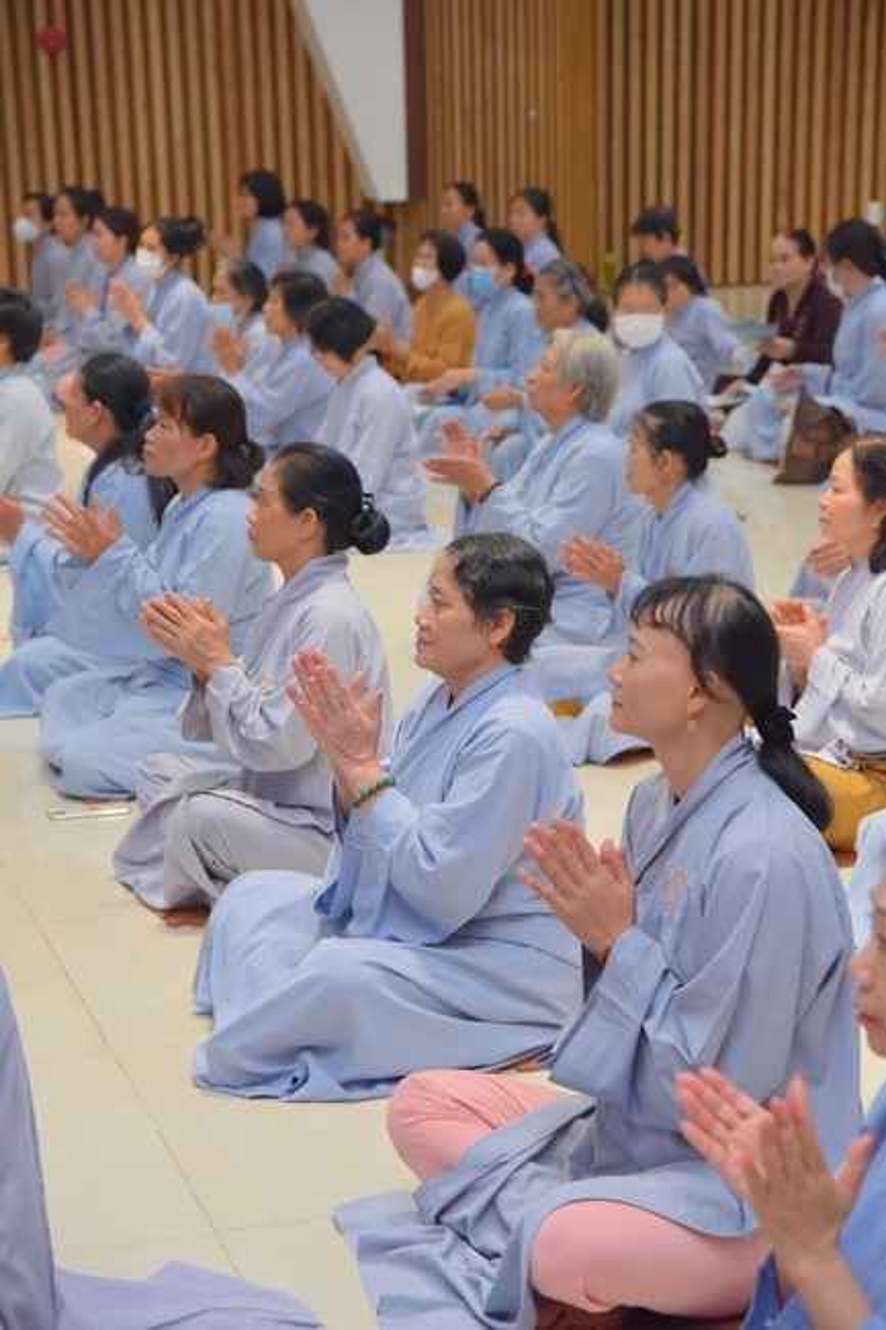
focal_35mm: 86
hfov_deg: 15.9
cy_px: 665
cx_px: 443
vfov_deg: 23.7
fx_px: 3176
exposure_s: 1/160
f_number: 5.6
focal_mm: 86
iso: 1600
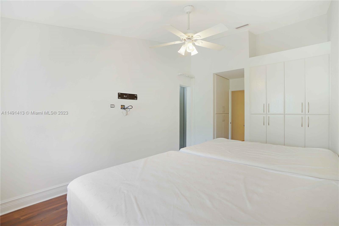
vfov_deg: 73.7
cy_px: 113
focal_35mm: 16
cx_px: 170
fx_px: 151
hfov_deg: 96.7
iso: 160
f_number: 4.5
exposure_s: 1/80
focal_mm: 16
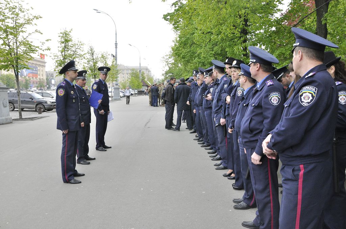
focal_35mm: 27
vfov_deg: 47.8
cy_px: 114
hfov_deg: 67.4
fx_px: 259
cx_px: 173
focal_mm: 18
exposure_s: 1/320
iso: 1250
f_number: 9
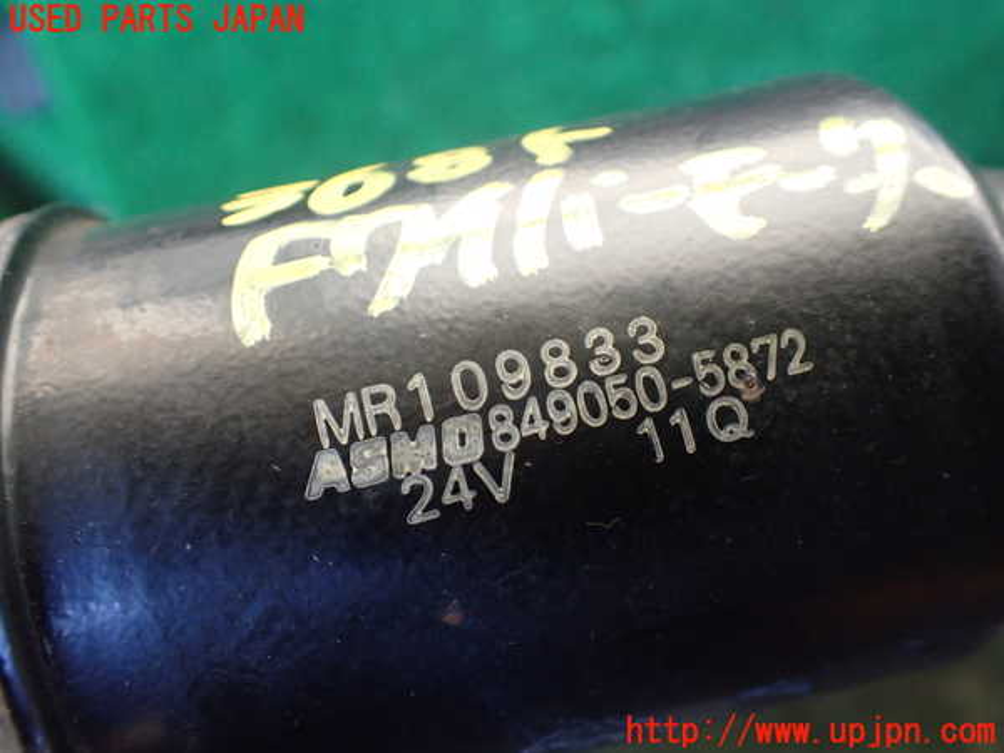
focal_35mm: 30
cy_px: 376
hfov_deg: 60.0
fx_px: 870
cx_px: 502
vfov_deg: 46.8
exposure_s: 1/125
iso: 500
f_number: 2.3
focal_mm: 5.4
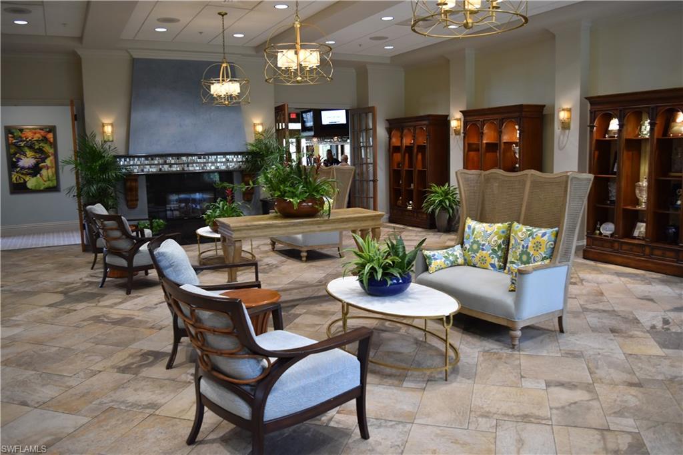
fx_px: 512
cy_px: 228
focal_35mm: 27
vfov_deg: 47.9
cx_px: 342
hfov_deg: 67.4
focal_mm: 18
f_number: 3.5
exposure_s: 1/60
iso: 800
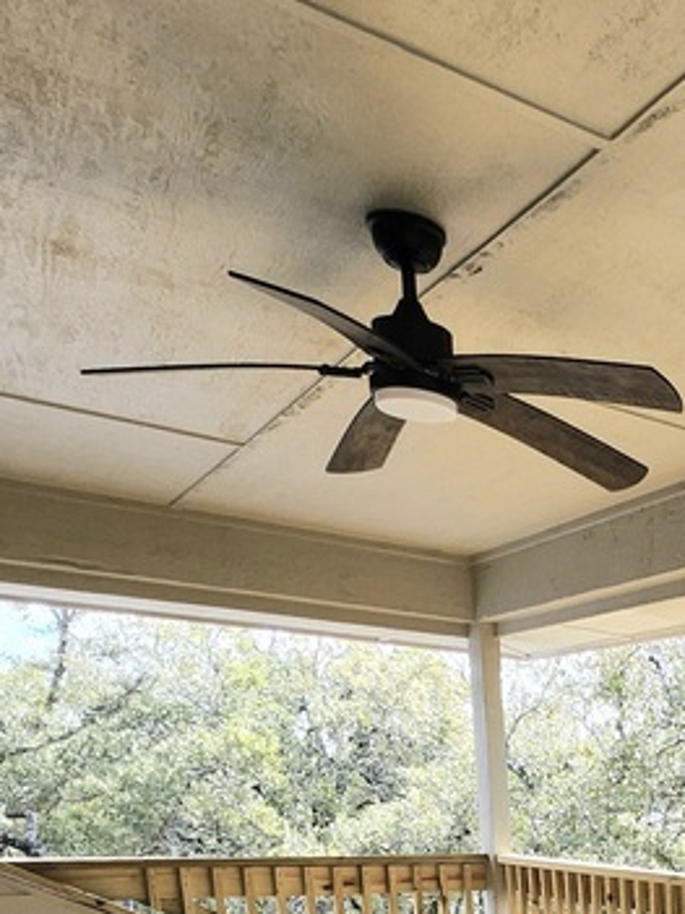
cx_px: 867
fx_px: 1056
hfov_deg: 29.6
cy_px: 1068
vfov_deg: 37.0
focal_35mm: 40
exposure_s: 1/345
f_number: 2.2
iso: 40
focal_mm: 1.74
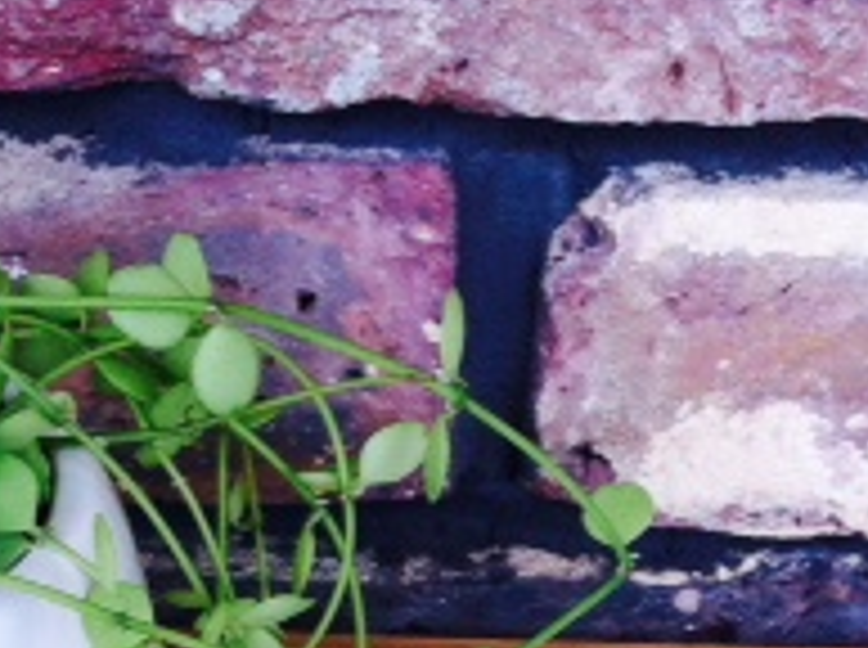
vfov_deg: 12.0
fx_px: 2903
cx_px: 490
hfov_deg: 17.0
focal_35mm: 116
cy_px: 1040
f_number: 2.8
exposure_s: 1/120
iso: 100
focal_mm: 3.85
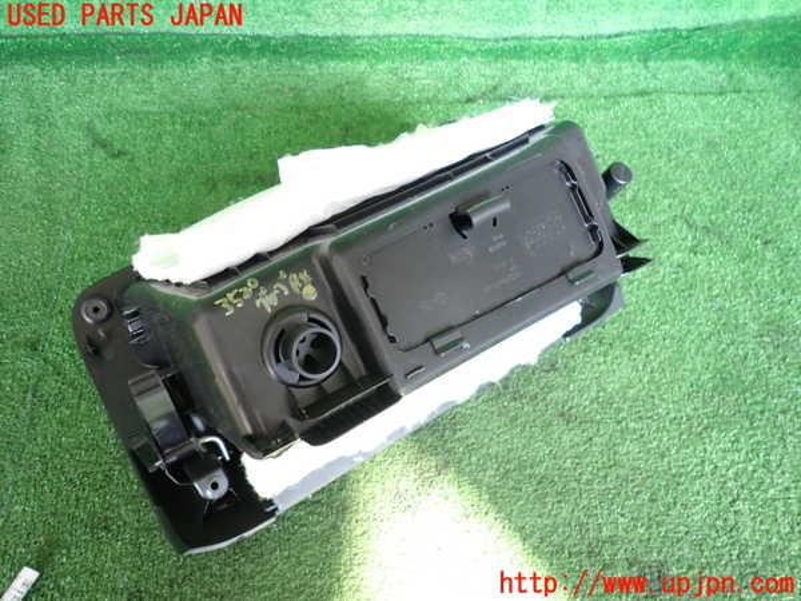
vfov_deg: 54.9
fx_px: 578
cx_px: 400
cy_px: 300
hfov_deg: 69.4
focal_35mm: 25
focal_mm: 4.5
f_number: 2
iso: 200
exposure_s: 1/40
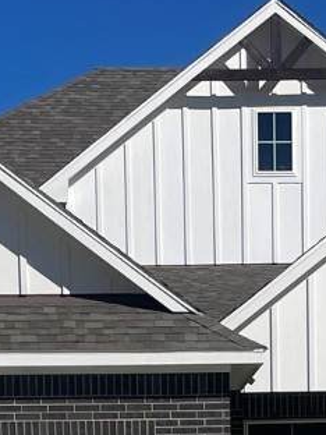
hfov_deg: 11.6
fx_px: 1607
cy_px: 740
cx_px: 187
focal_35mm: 128
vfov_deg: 14.0
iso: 32
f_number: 1.6
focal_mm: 4.2
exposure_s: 1/8403
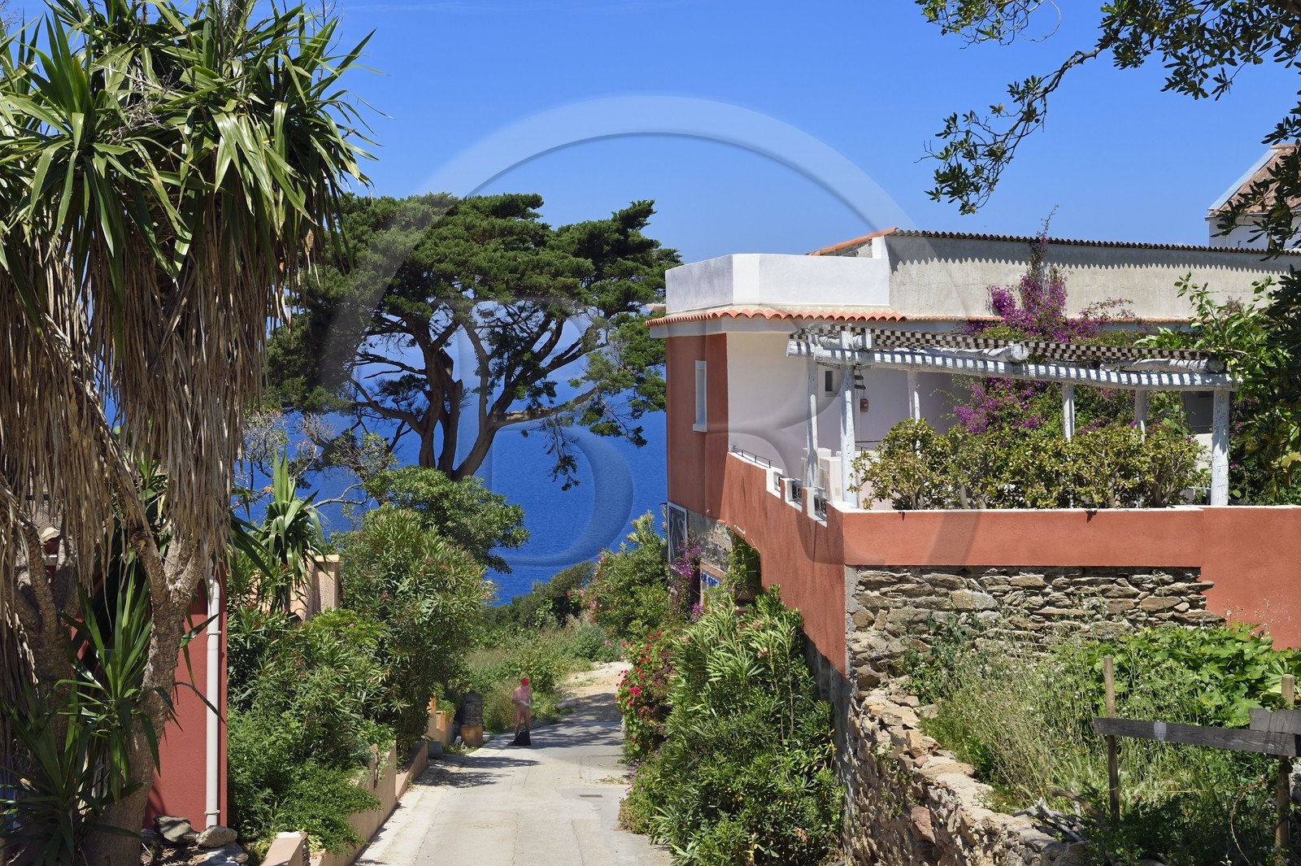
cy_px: 433
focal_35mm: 52
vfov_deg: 26.0
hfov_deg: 38.2
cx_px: 650
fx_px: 1878
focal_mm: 52
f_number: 11
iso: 200
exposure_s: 1/400
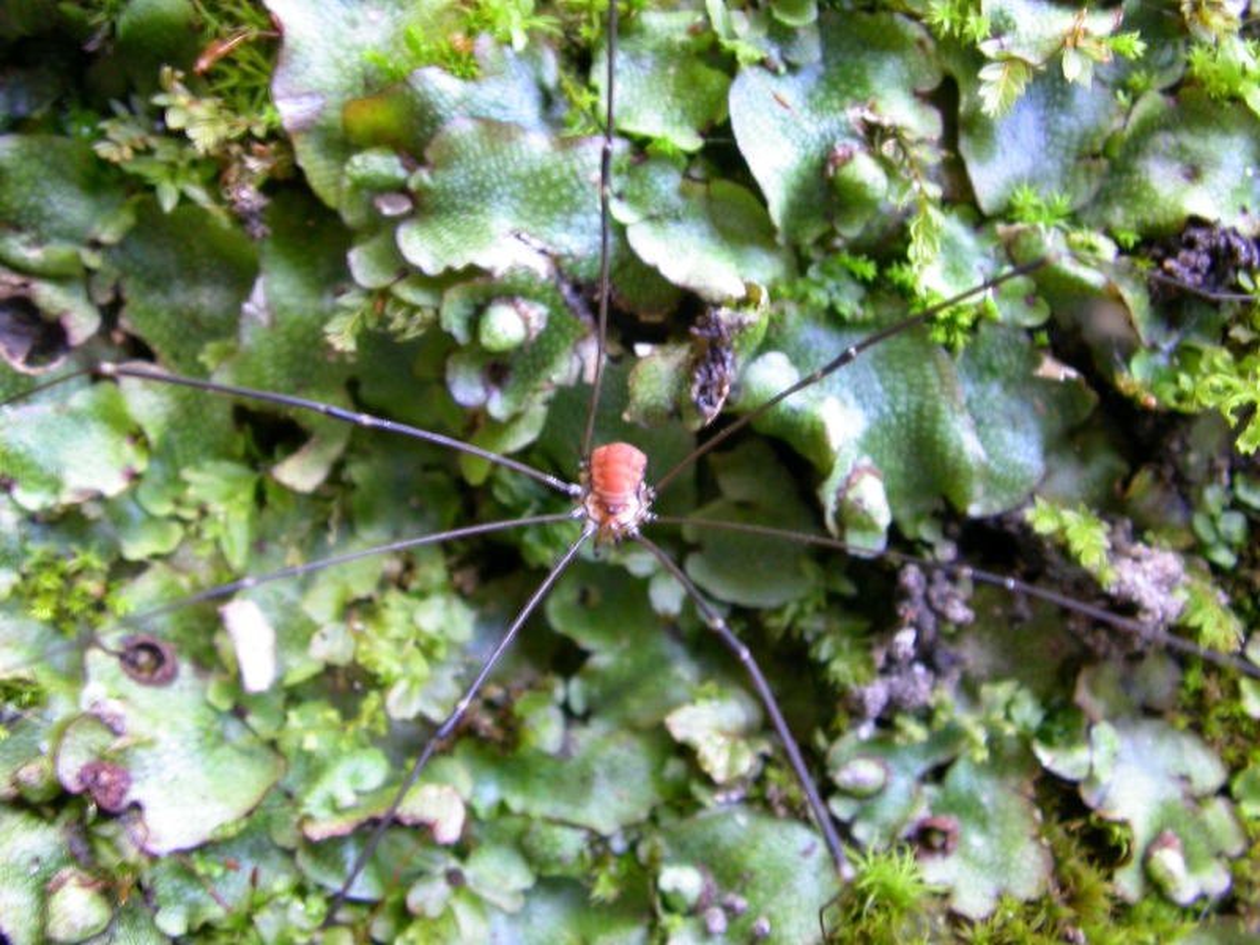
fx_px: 2839
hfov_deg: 25.0
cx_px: 630
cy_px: 472
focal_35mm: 78
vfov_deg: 18.9
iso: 100
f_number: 3.5
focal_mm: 16.2
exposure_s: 1/5.3
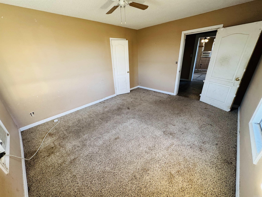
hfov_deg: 102.1
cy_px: 98
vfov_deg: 85.7
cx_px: 131
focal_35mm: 14
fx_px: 106
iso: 250
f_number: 2.2
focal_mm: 2.22
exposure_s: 1/99
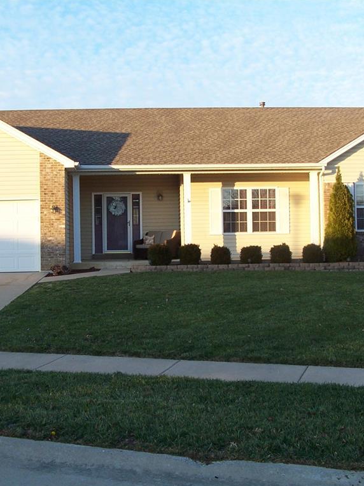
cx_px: 173
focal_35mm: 47
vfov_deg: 40.4
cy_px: 243
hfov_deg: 30.9
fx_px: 659
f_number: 2.8
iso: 80
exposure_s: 1/250
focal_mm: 6
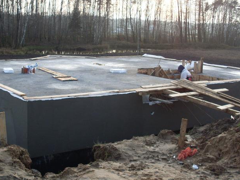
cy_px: 89
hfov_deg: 37.4
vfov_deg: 28.6
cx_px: 103
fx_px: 354
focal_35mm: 51
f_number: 2.8
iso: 80
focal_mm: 6.3
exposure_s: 1/180
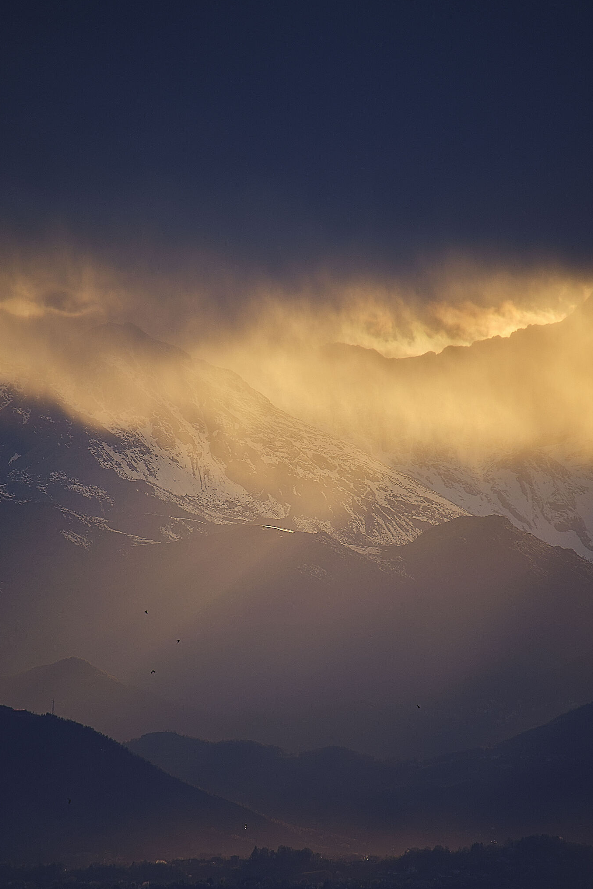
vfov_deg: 3.9
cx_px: 267
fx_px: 13119
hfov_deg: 2.6
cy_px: 505
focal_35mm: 531
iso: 160
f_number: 6.3
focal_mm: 300
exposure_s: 1/240
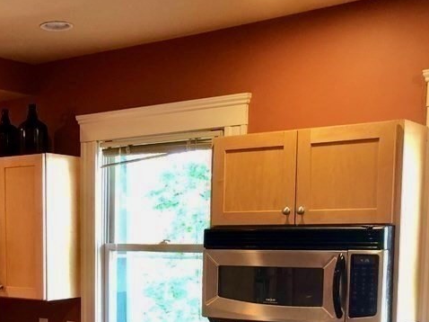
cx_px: 83
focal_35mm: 60
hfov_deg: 31.3
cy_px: 326
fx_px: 743
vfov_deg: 23.3
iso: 40
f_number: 1.8
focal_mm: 4
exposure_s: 1/15
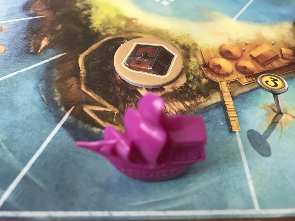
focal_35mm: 28
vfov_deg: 49.7
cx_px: 148
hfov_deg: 63.4
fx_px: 239
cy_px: 110
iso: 32
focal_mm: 3.99
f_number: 1.8
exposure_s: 1/33
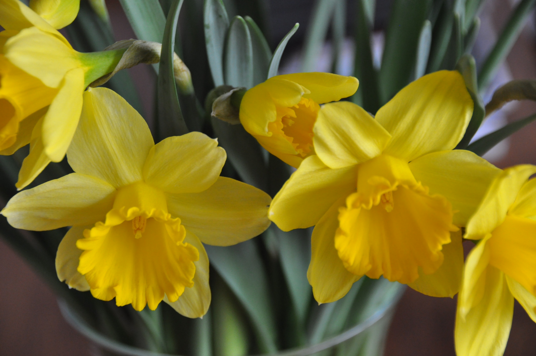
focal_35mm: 135
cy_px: 178
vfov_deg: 10.1
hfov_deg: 15.2
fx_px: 2008
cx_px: 268
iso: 1100
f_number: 5.3
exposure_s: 1/30
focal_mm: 90
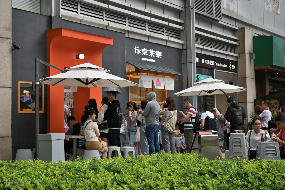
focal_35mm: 50
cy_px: 95
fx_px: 396
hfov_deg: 39.6
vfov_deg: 27.0
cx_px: 142
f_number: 4
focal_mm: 50
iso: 250
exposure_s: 1/125
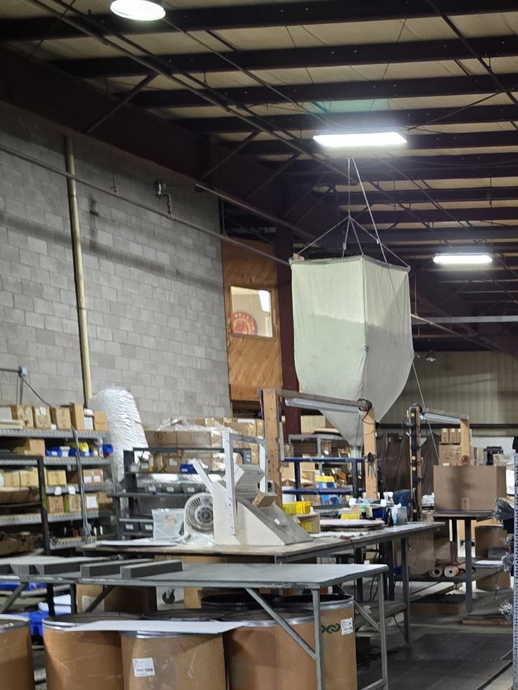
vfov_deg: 33.4
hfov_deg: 25.2
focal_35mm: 54
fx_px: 1077
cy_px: 638
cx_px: 567
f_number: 1.7
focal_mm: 6.3
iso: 500
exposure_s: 1/30
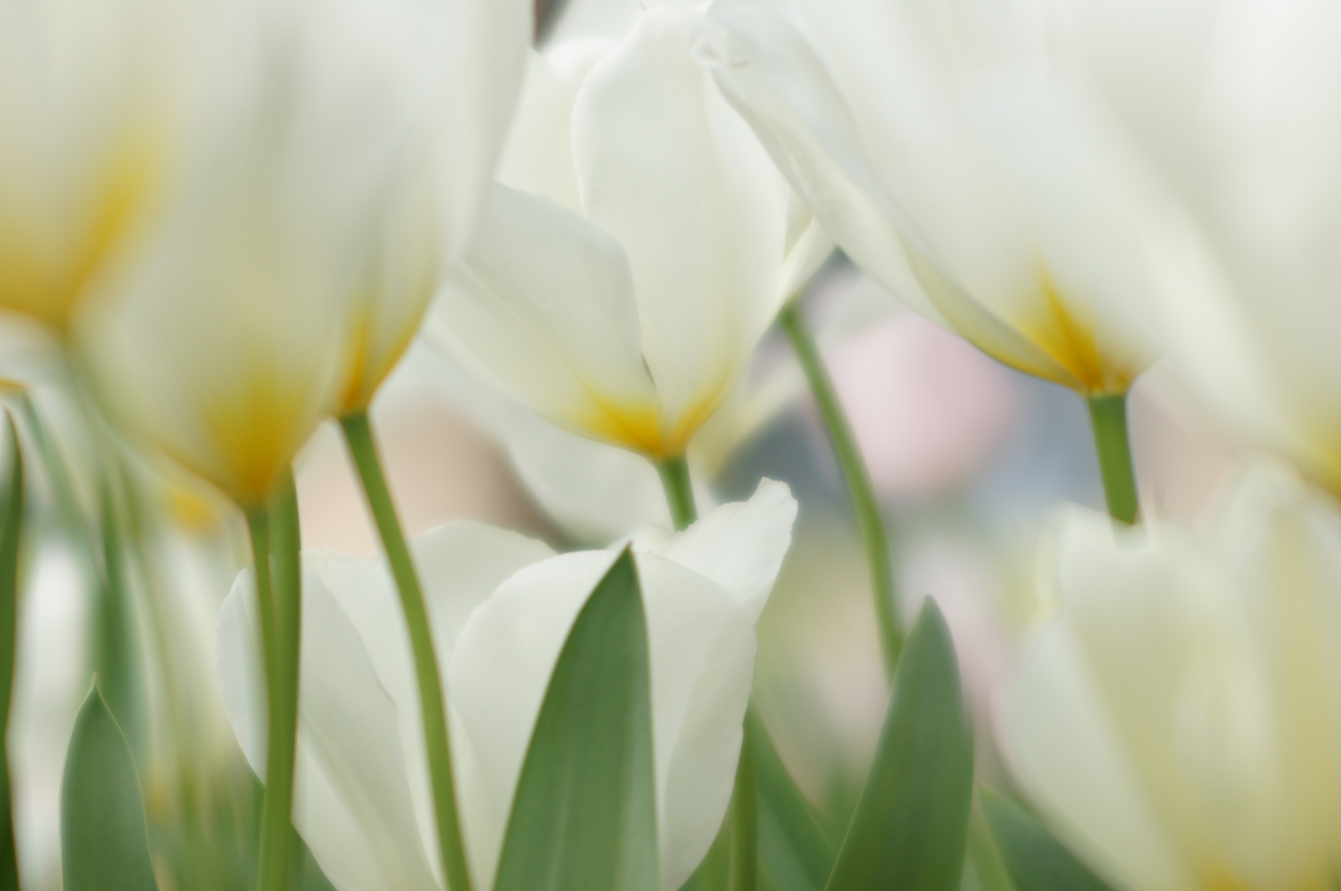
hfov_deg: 13.7
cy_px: 446
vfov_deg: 9.1
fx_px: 5581
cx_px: 670
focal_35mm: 150
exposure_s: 1/500
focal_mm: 100
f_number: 3.2
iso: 200
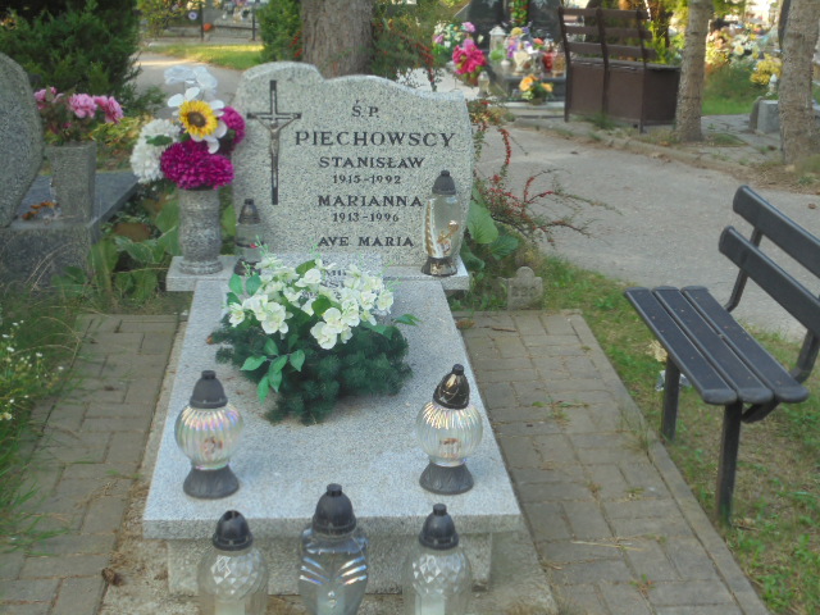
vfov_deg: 29.7
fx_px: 1161
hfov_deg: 38.9
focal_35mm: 49
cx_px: 410
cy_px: 308
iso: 100
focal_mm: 8.9
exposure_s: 1/60
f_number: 4.8
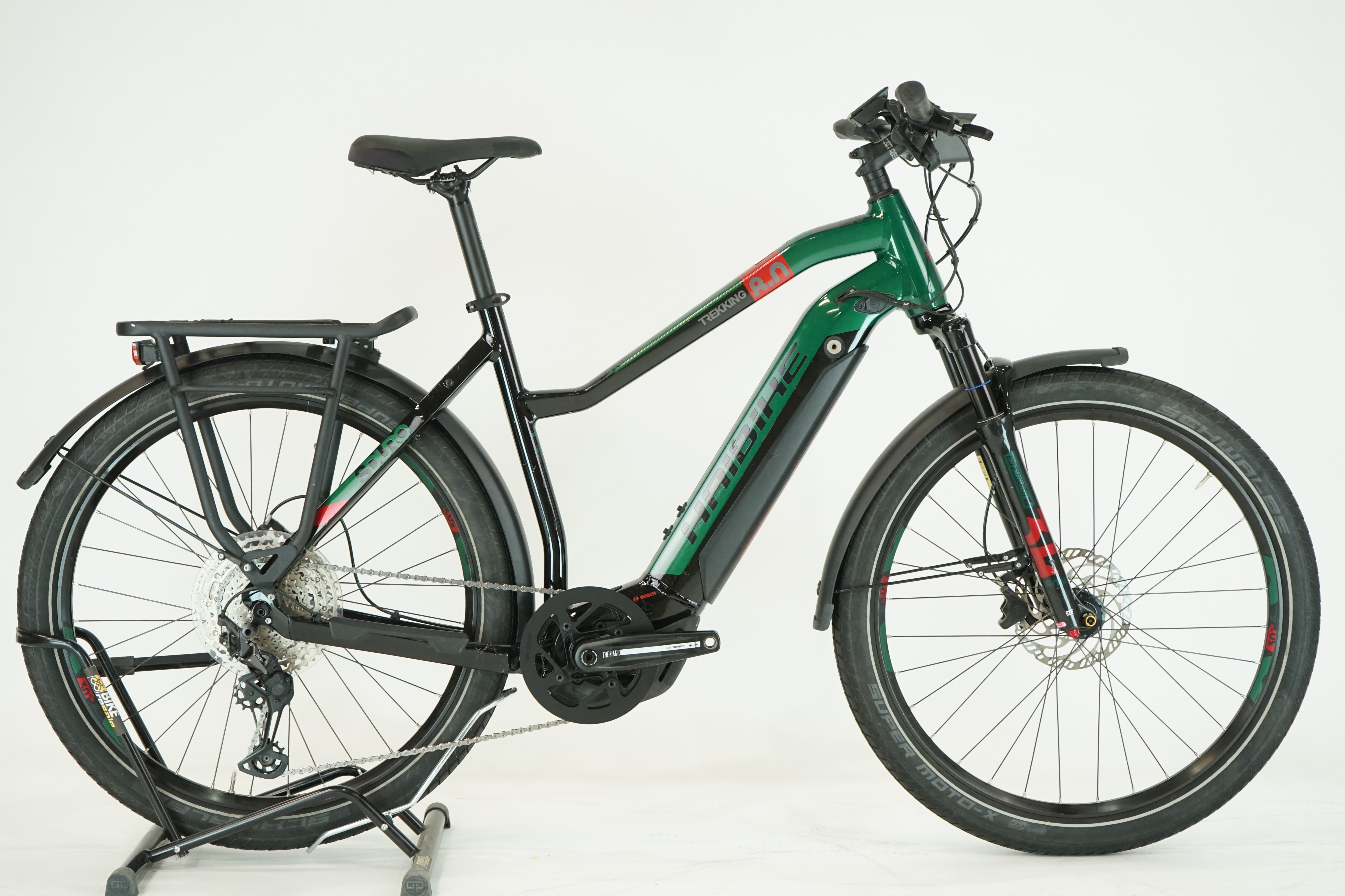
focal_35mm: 62
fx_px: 2316
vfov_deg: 21.9
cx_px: 672
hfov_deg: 32.4
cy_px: 448
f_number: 5.6
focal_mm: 62
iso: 1600
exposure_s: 1/200
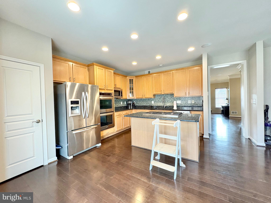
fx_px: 110
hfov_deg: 102.1
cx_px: 136
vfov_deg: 85.7
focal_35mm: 14
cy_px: 102
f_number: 2.2
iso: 320
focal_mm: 2.22
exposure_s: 1/60
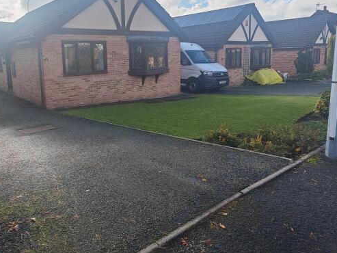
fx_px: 263
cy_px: 86
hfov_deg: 64.7
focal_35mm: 27
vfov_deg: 50.5
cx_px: 134
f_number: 2
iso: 50
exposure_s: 1/740
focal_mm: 1.82
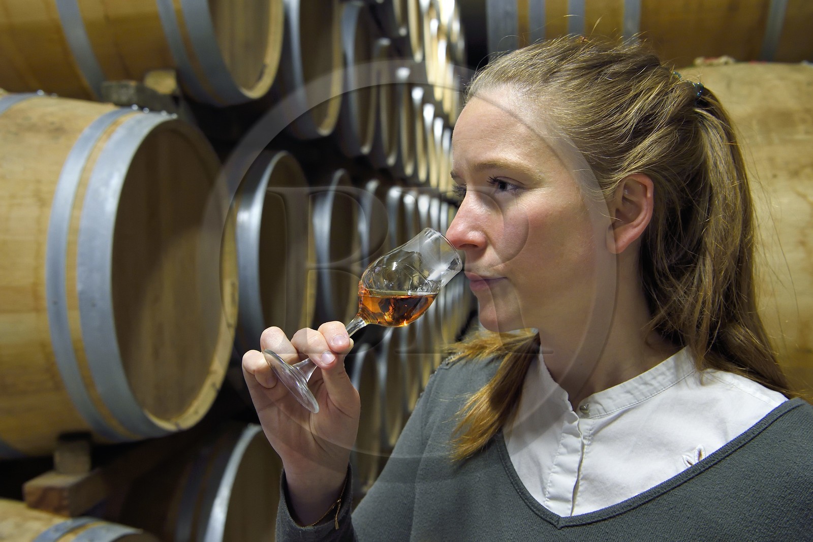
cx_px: 406
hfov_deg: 50.7
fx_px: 858
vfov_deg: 35.1
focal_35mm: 38
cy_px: 271
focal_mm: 38
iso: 1600
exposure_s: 1/25
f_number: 6.3
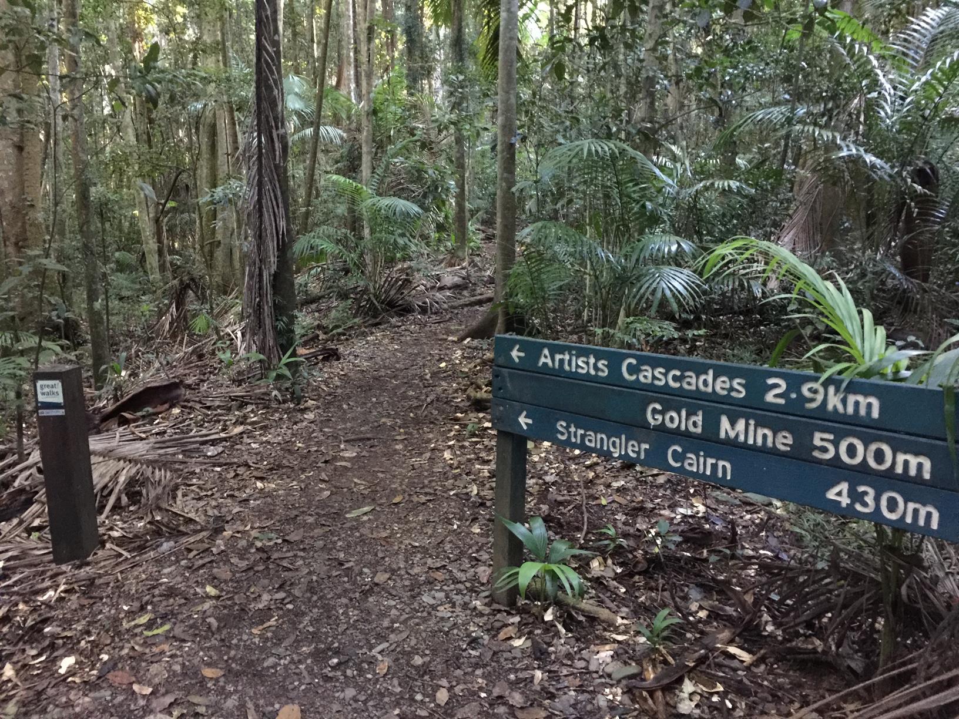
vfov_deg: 48.2
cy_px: 360
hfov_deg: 61.7
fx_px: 803
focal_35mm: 29
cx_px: 480
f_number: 2.2
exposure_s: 1/4
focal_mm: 4.15
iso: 160
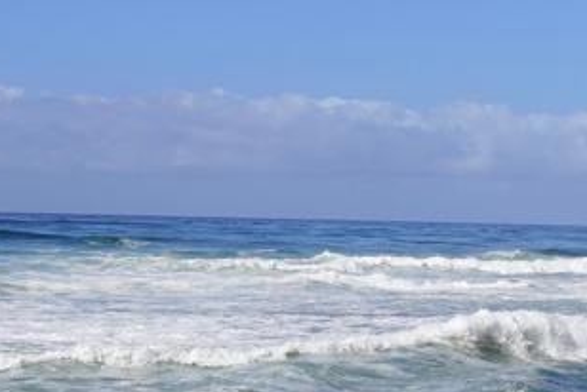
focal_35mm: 115
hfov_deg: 17.6
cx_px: 497
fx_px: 1871
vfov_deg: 11.9
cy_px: 313
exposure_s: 1/1250
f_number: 5
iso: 100
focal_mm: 23
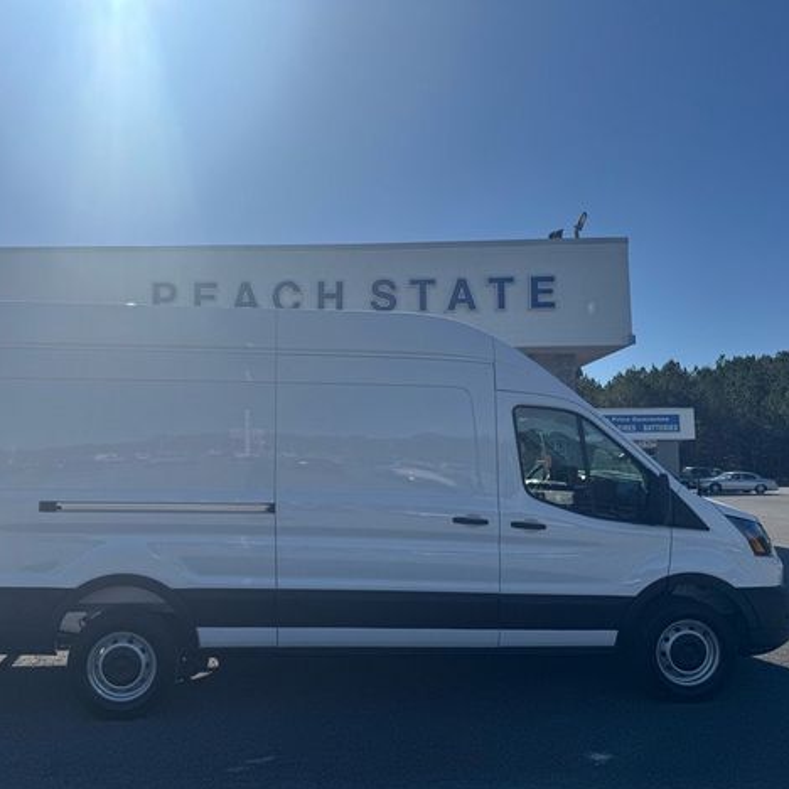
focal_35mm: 29
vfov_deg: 55.6
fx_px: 748
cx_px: 309
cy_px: 403
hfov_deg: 55.1
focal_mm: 6.76
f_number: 1.78
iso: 80
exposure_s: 1/9009
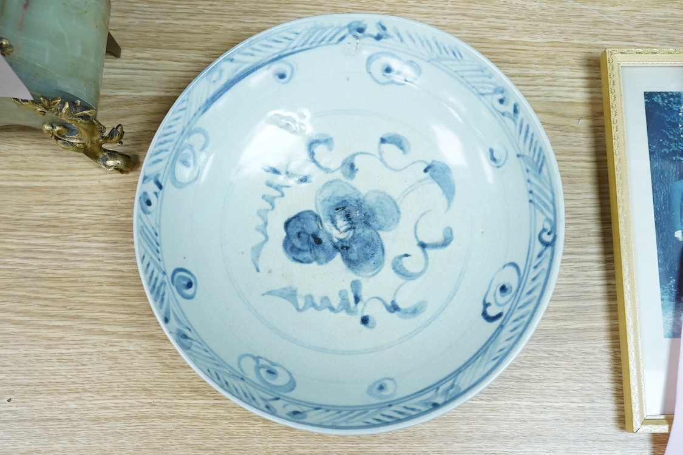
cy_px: 228
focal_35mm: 45
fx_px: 854
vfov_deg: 29.9
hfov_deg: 43.6
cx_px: 342
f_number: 11
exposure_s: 1/100
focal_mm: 30
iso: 2500
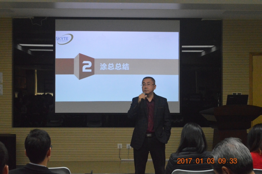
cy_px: 87
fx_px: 393
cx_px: 131
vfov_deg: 25.0
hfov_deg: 36.9
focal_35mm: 54
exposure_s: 1/160
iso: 6400
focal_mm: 36
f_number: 6.3
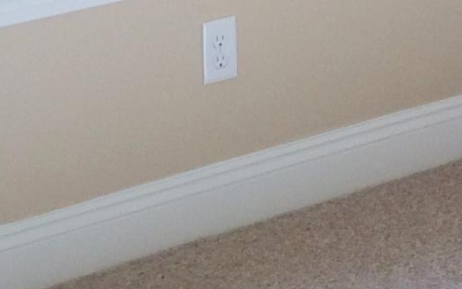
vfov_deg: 6.9
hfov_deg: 11.5
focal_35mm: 177
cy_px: -492
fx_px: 2229
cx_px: 639
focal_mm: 4.15
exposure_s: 1/158
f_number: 2.2
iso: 32
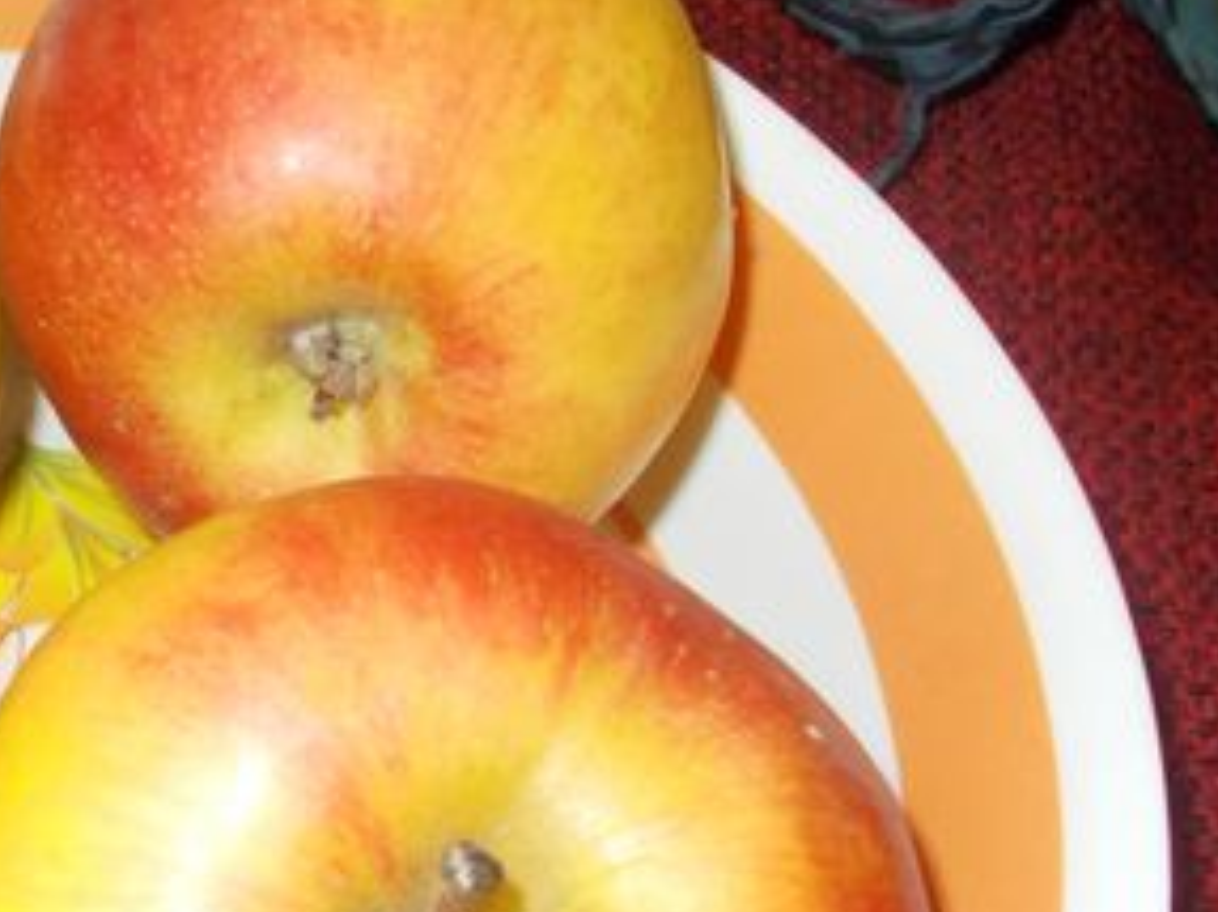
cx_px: 34
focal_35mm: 58
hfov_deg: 31.1
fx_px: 2040
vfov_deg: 25.0
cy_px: 670
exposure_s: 1/25
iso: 200
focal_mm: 4.6
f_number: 3.2
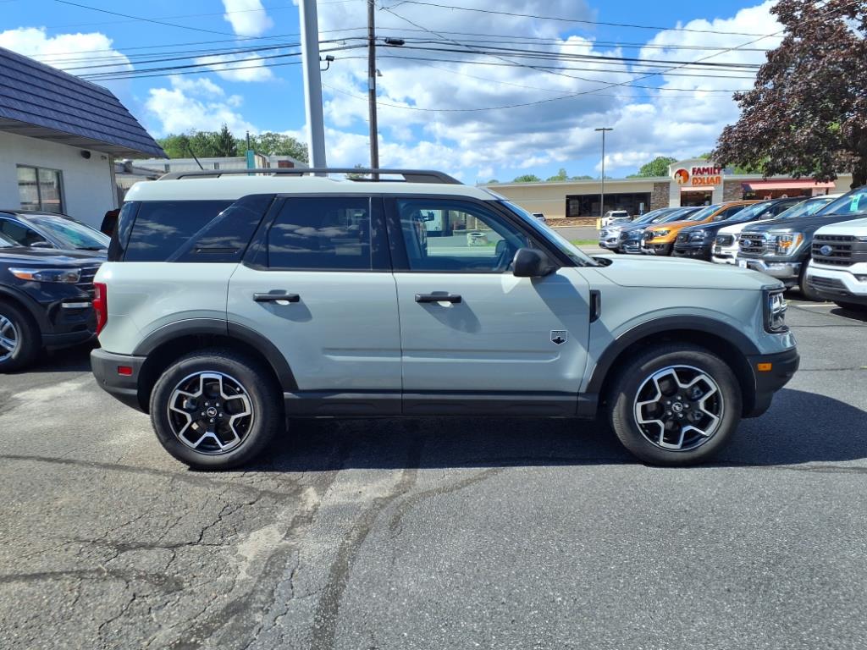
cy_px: 325
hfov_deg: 65.3
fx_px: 676
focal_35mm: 27
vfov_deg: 51.4
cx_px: 434
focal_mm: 3.58
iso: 40
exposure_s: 1/1667
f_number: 1.9
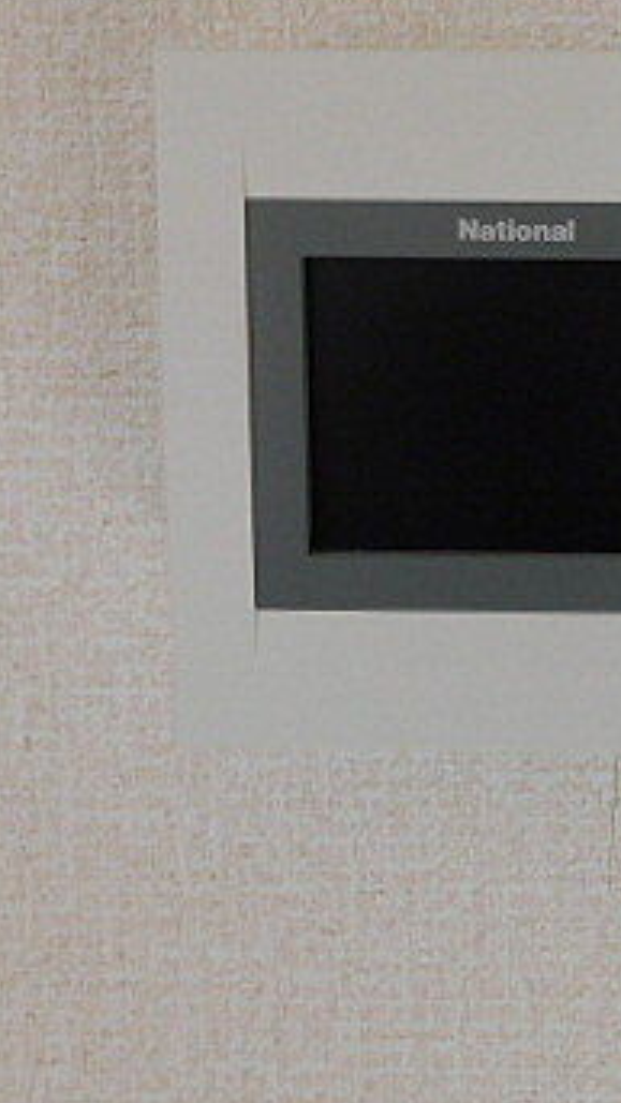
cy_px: 363
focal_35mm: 61
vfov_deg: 34.0
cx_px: 656
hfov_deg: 19.1
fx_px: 1785
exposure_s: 1/100
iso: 125
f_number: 3.2
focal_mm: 5.3
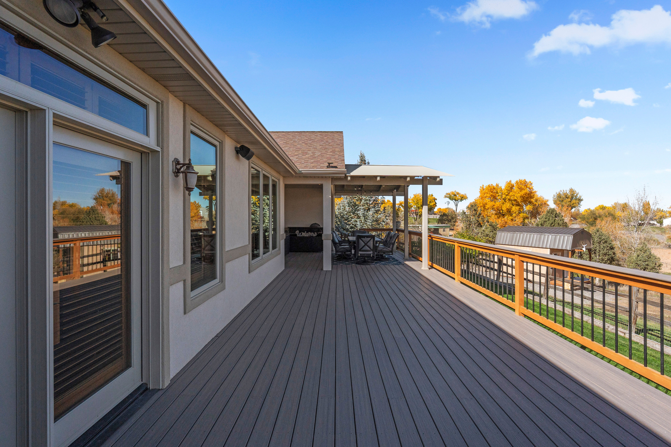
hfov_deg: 96.7
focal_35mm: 16
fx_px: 298
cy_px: 224
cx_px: 336
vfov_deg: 73.7
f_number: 8
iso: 640
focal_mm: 16
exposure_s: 1/3200
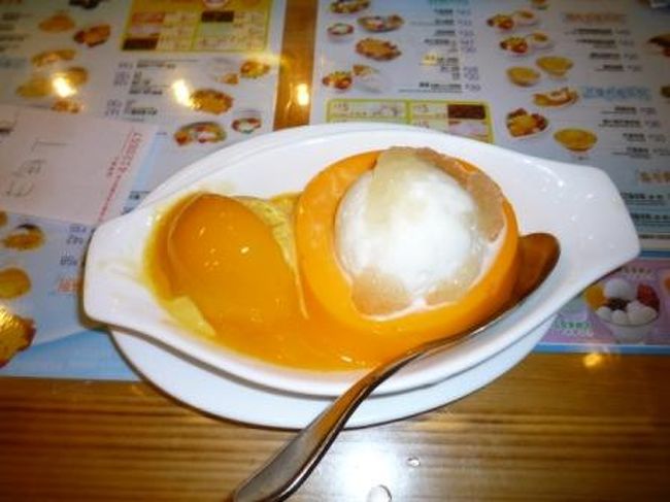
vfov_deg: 54.8
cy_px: 251
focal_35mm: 25
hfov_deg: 69.4
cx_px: 335
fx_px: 484
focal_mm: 4.4
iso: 100
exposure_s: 1/30
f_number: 4
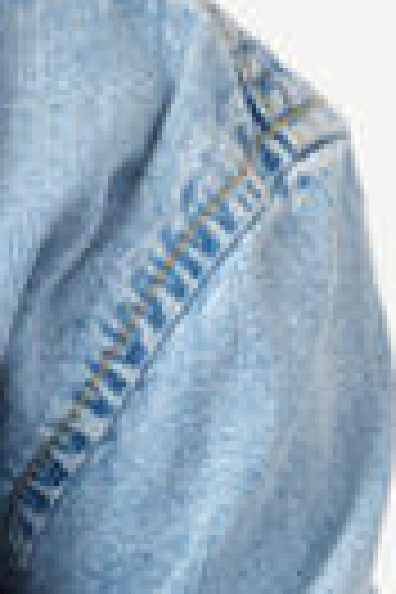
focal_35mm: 647
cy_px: 590
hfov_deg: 2.1
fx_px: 10675
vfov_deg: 3.2
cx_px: -410
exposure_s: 1/160
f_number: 8
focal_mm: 56
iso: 160
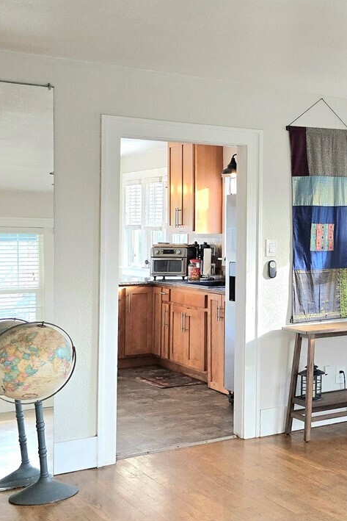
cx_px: 486
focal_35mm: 54
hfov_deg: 21.8
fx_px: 780
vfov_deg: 36.8
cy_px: 224
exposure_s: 1/120
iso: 100
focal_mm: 6.3
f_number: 1.7
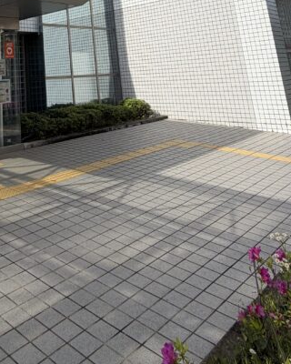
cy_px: -15
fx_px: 377
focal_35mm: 35
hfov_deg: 39.9
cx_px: 43
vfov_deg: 42.9
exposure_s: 1/770
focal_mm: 2.22
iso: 25
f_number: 2.2
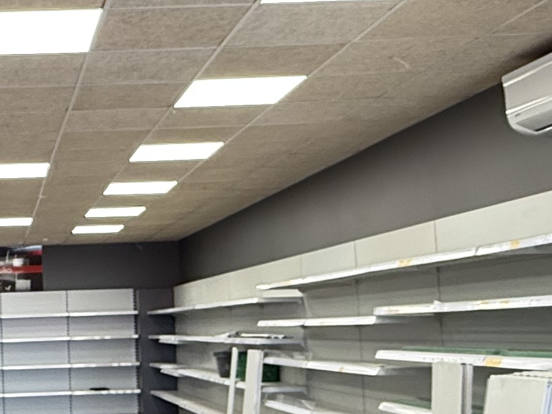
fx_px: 989
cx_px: -7
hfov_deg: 29.1
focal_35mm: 62
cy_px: 276
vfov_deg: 23.6
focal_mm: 2.22
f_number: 2.2
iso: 200
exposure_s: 1/50
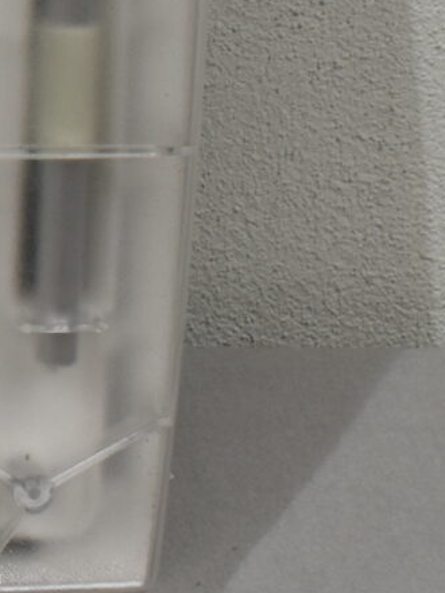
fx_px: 3596
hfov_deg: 6.7
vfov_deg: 9.3
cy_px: -184
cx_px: -585
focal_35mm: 210
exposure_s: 1/125
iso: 320
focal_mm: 25
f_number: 5.6
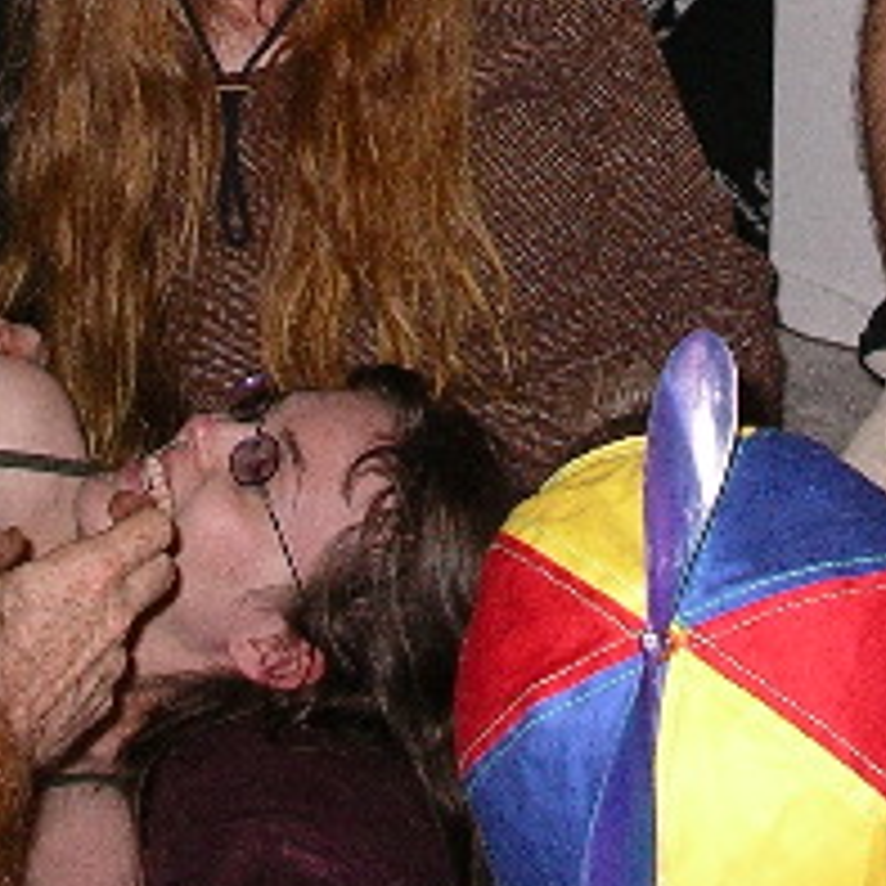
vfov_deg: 12.6
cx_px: 499
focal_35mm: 133
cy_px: -364
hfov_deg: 13.1
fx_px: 3851
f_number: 2.8
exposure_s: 1/40
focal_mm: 7.8
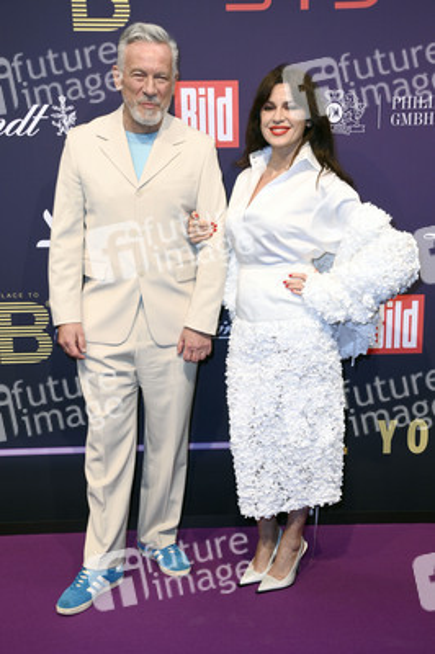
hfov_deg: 30.5
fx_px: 799
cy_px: 327
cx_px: 218
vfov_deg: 44.5
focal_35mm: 44
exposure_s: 1/250
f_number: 6.3
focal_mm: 44
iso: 500
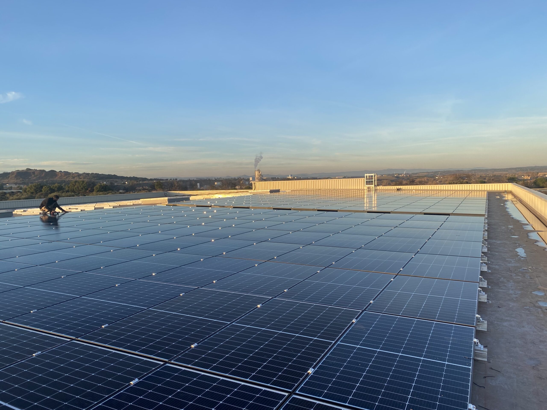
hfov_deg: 67.3
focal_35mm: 26
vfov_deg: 53.1
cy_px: 205
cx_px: 274
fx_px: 411
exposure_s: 1/733
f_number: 1.8
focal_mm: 4.25
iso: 32
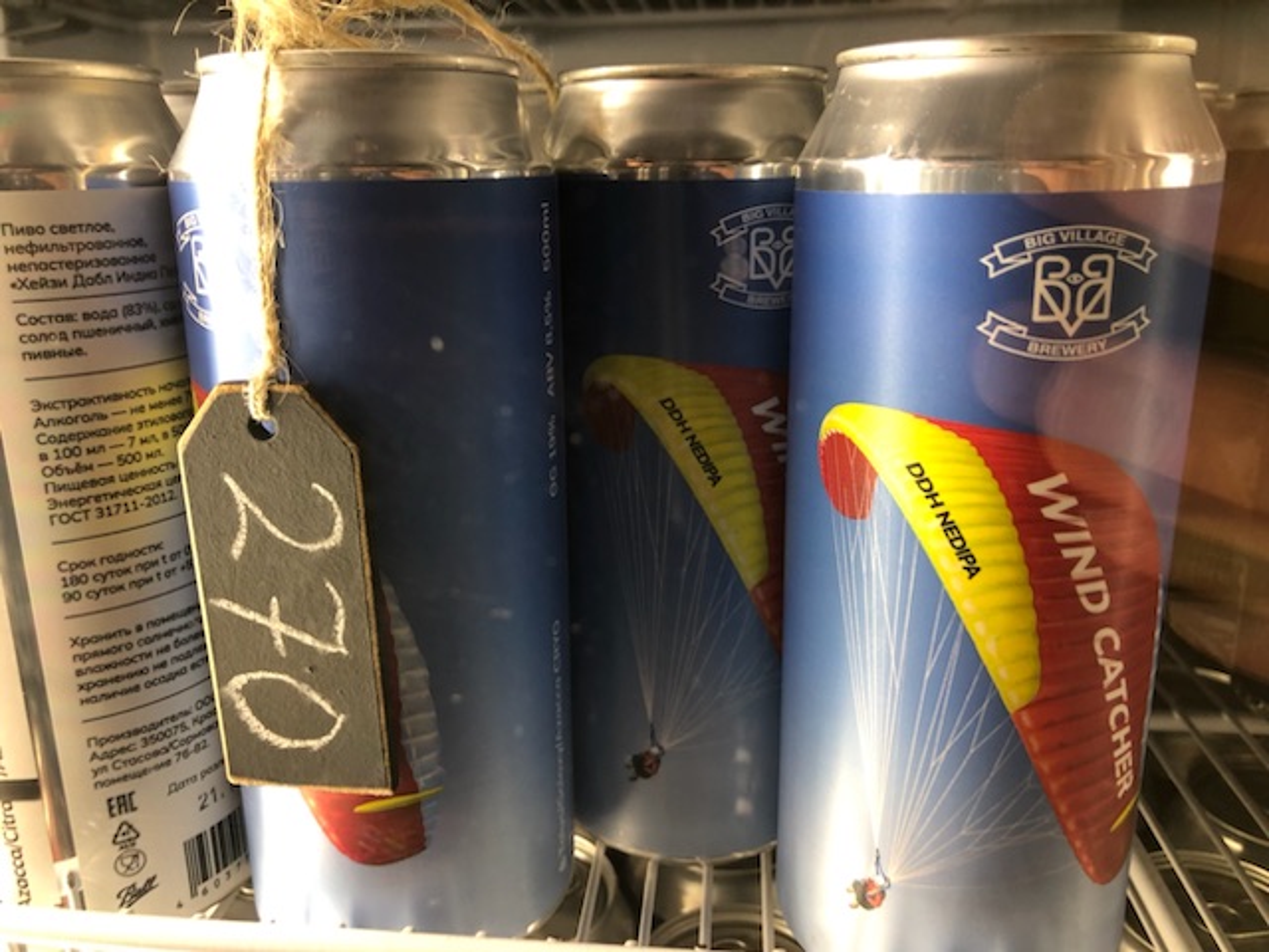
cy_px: 476
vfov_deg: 49.7
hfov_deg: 63.4
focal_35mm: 28
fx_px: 1026
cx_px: 634
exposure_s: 1/17
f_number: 1.8
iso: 40
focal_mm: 3.99
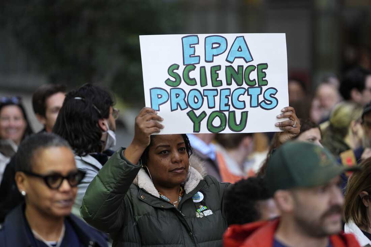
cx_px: 186
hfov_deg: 10.3
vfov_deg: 6.9
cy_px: 124
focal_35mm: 200
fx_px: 2061
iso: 250
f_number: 2.8
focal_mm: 200
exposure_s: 1/400
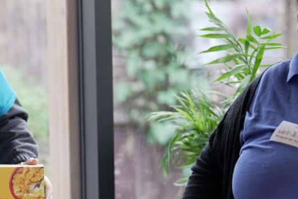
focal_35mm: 194
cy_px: 245
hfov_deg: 10.3
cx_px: -109
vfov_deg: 7.0
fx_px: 1607
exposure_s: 1/100
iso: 125
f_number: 1.2
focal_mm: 50
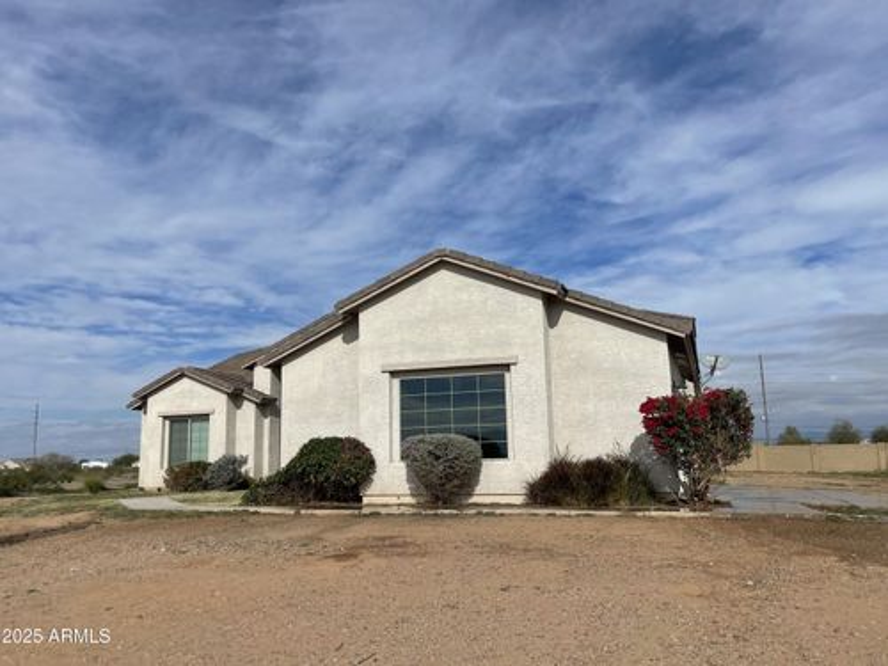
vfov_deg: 54.9
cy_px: 333
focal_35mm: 25
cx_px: 444
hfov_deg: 69.4
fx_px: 641
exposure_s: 1/7937
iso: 32
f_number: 1.6
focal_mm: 5.1
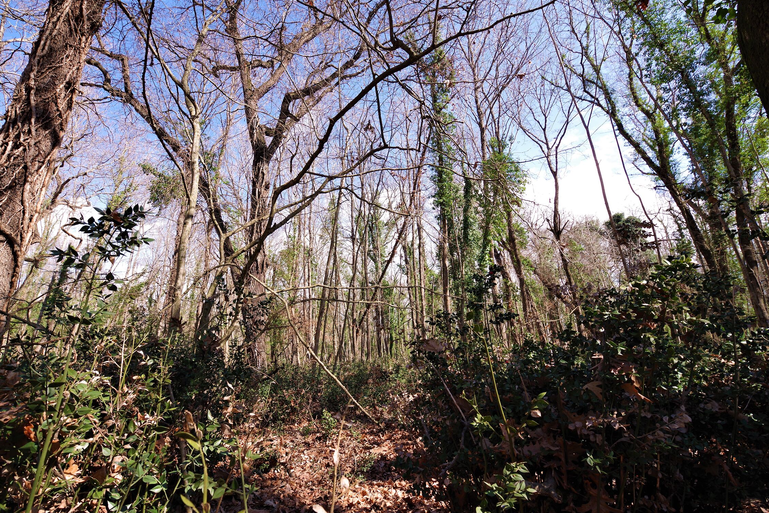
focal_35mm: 16
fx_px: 342
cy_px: 253
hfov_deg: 96.6
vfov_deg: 73.8
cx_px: 365
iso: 100
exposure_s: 1/30
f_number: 10
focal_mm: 15
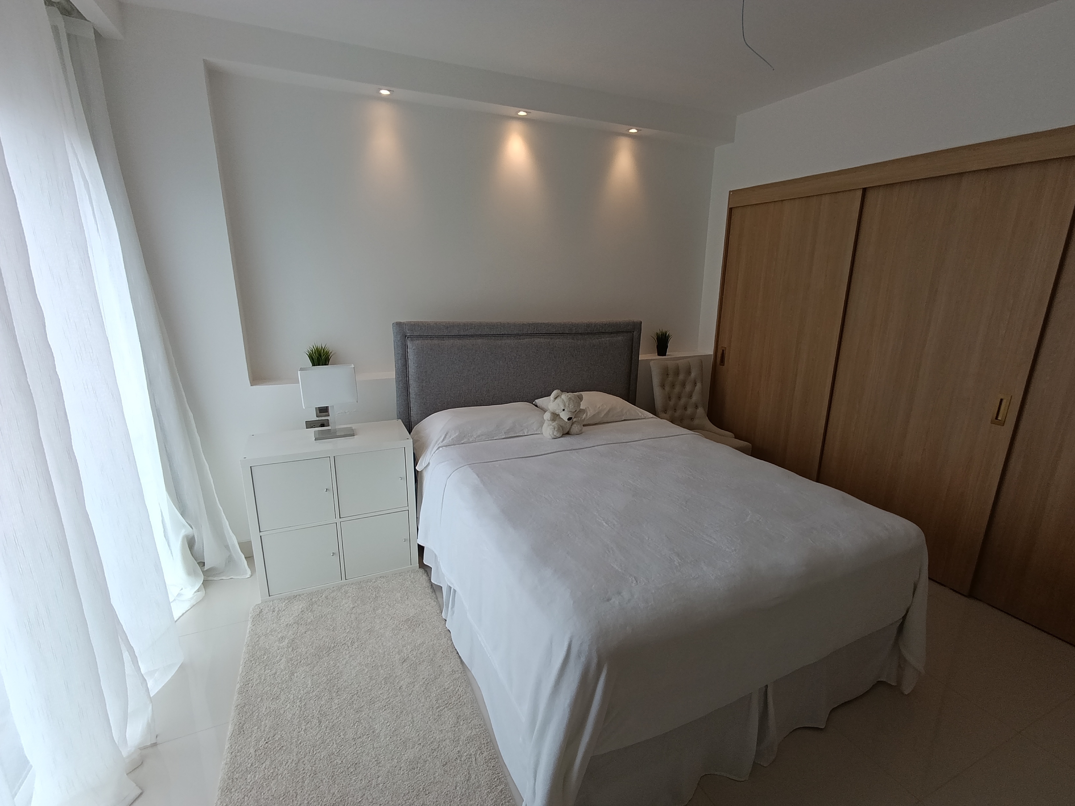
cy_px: 403
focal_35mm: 16
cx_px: 538
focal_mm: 1.65
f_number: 2.2
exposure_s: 1/136
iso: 50
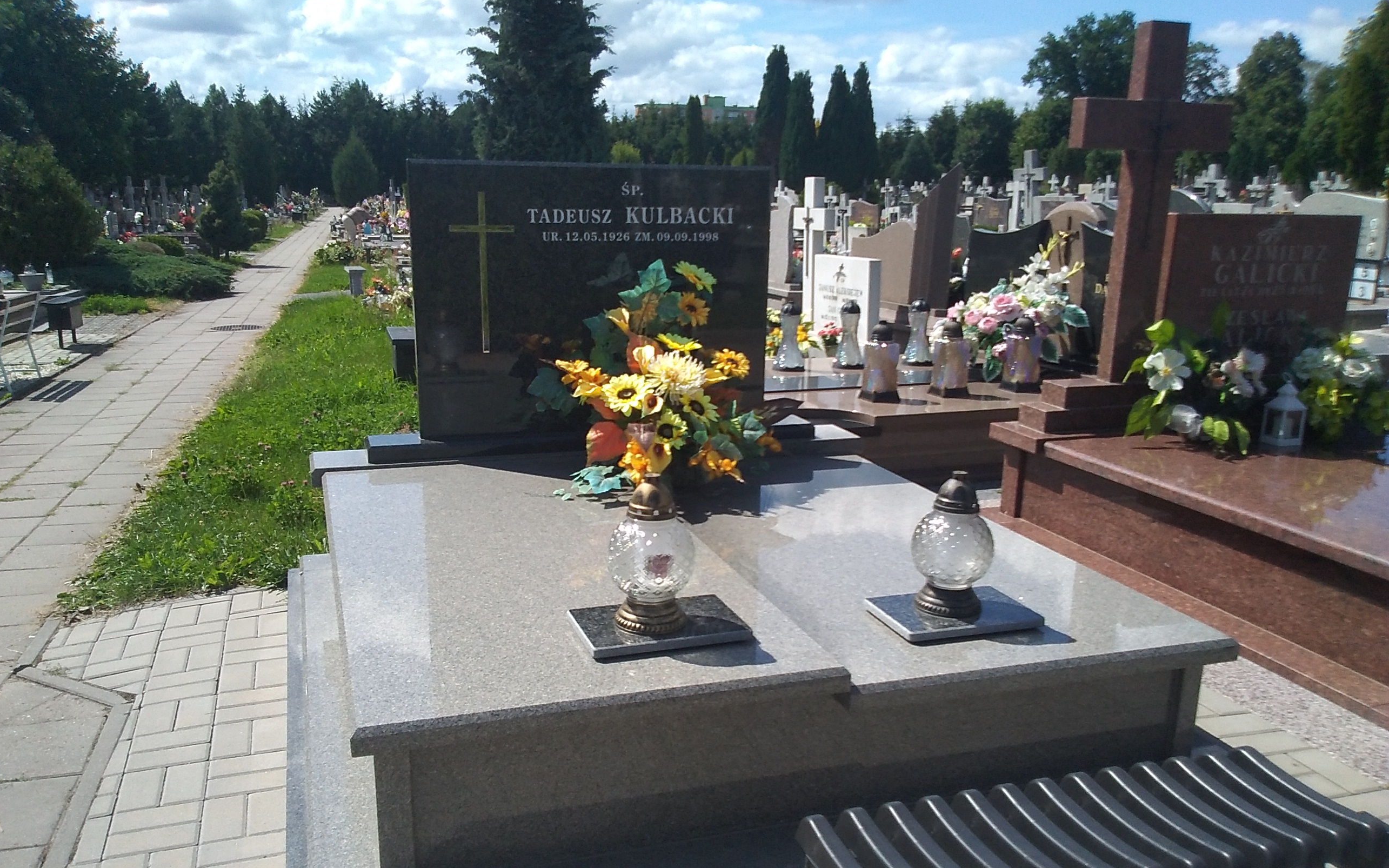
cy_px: 512
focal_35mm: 31
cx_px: 689
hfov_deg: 61.2
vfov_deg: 40.4
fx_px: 1173
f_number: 2.4
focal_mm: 2.39
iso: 101
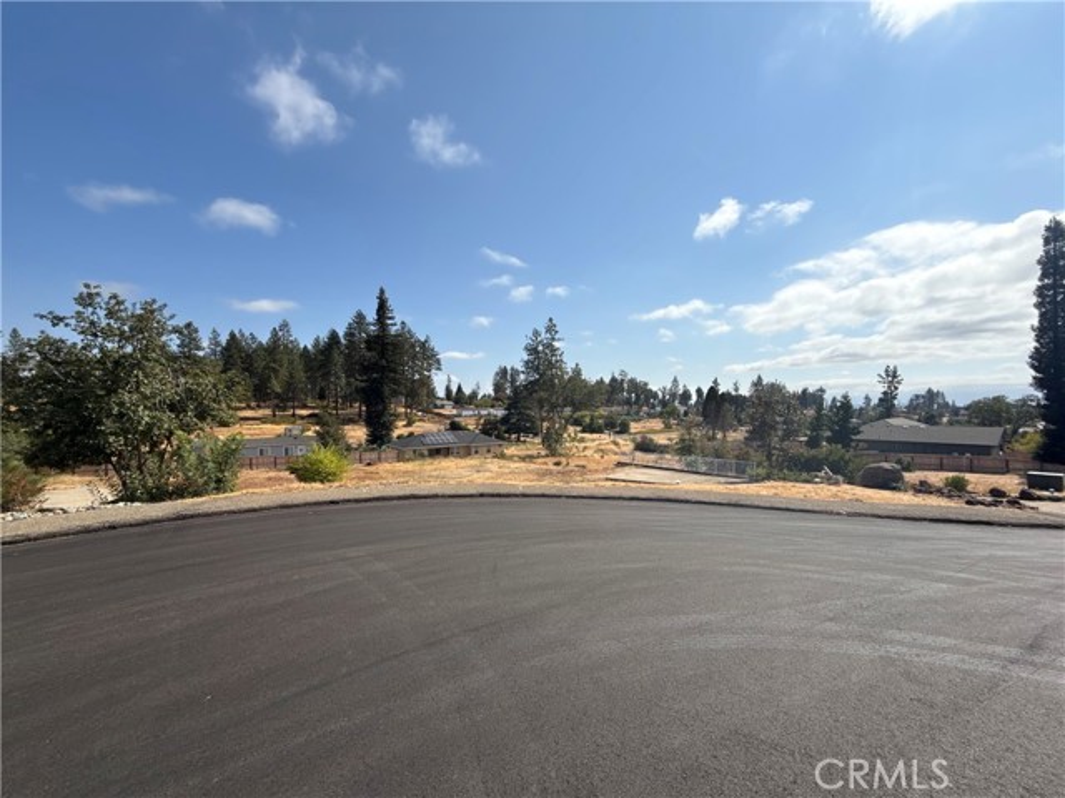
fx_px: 431
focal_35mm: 14
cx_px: 532
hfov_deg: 102.1
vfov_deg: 85.7
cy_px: 399
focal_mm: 2.22
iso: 50
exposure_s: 1/3460
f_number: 2.2
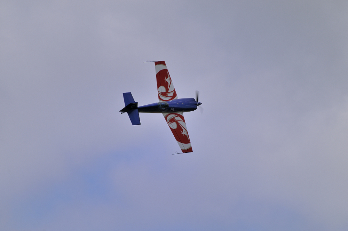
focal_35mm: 450
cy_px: 116
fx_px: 4344
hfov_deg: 4.6
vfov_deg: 3.0
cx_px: 174
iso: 200
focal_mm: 300
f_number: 11
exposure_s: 1/500
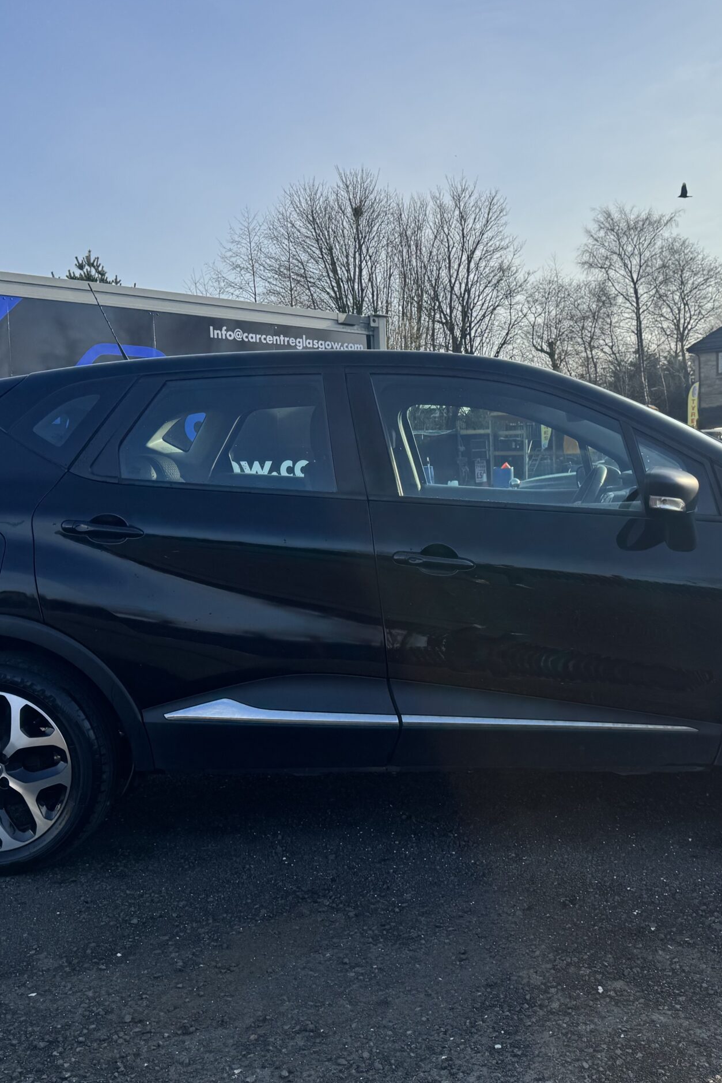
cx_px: 470
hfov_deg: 38.5
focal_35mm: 34
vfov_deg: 55.8
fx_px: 1023
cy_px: 531
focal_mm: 6.76
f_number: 1.78
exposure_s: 1/2959
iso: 80
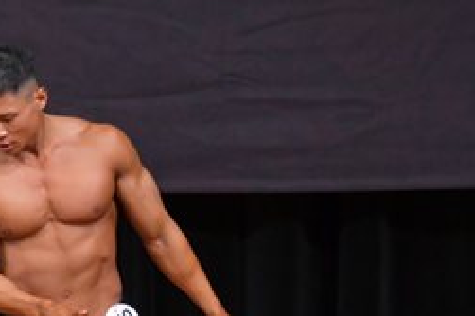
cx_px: 27
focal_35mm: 696
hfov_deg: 3.0
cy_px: 307
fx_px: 9177
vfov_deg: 2.0
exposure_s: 1/400
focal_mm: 150
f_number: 5.6
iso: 4000
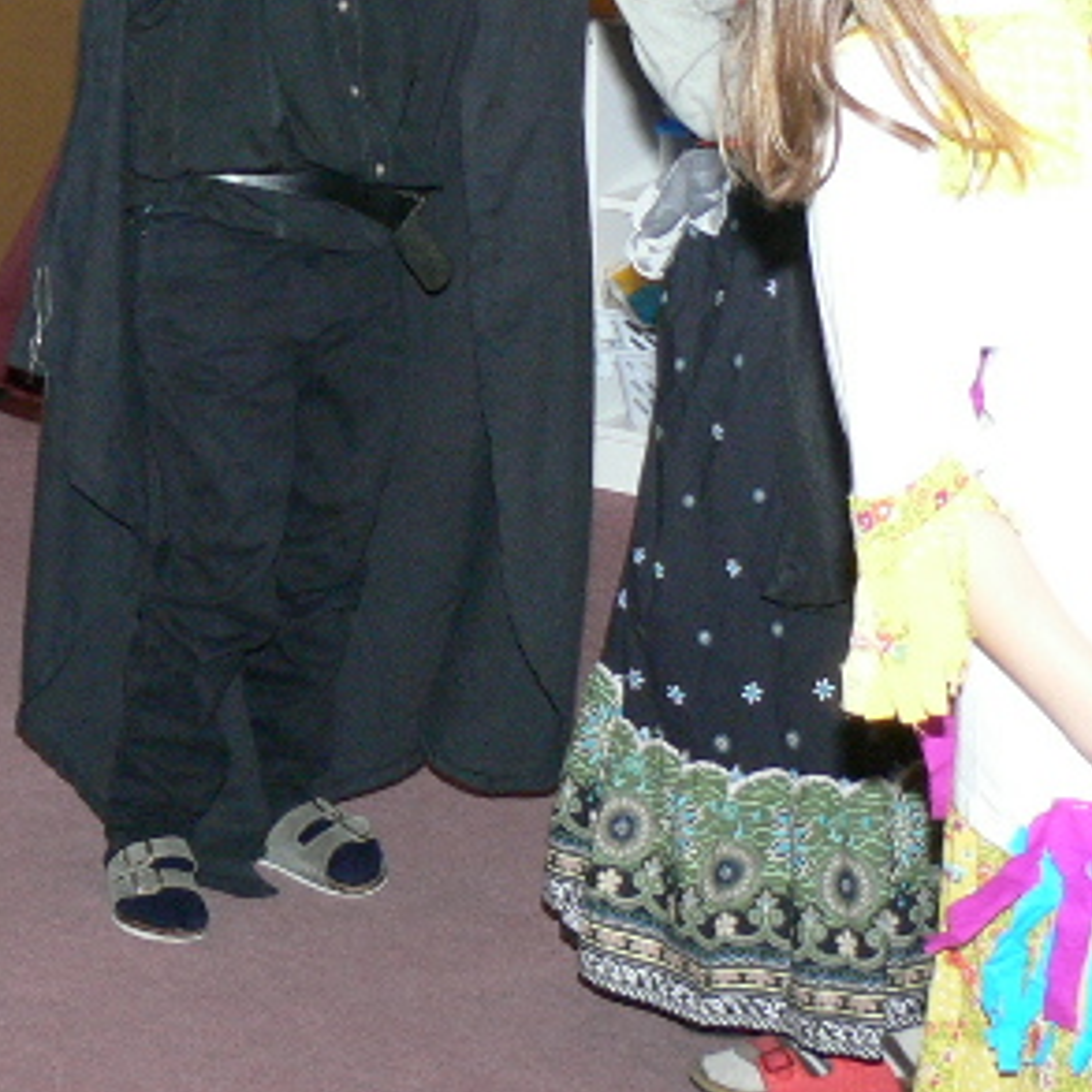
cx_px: -97
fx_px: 3855
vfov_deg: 16.1
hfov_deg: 15.7
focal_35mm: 108
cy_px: 391
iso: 100
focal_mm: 7.4
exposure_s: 1/30
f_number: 4
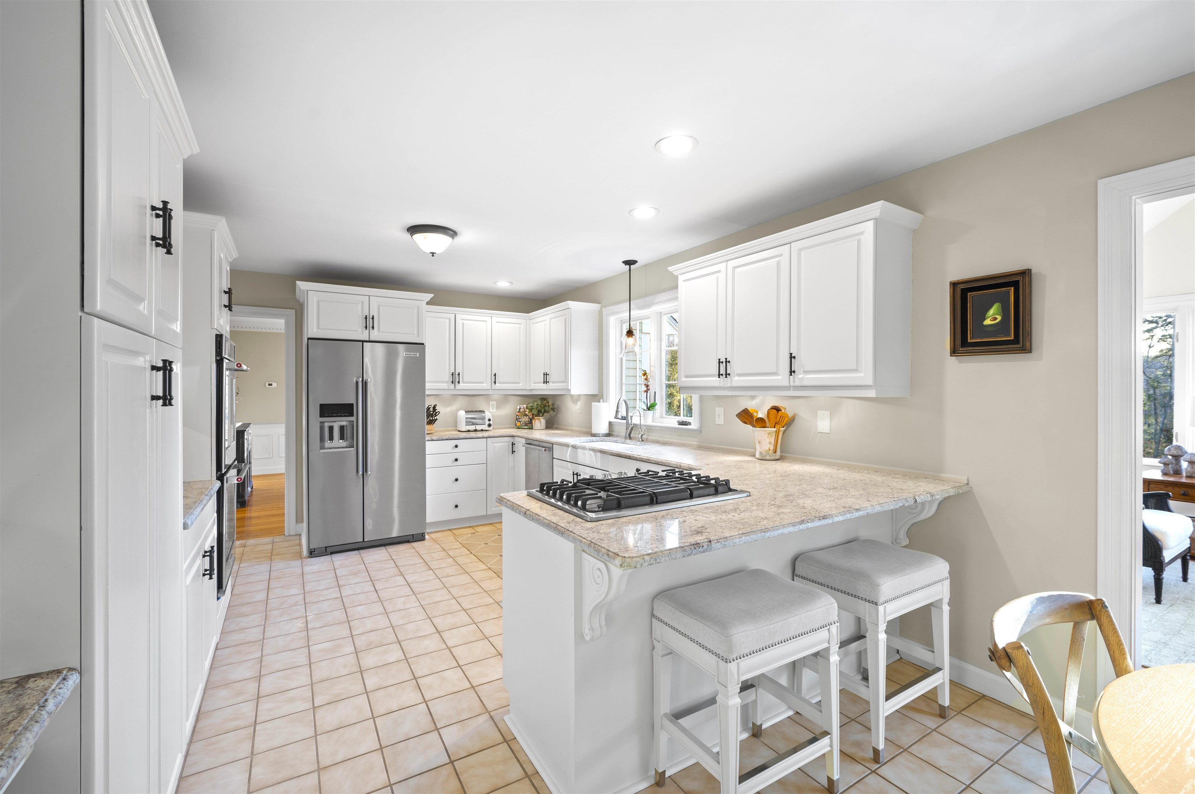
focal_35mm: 16
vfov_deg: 75.4
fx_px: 514
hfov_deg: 98.6
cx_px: 598
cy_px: 397
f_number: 7.1
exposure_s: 1.6
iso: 250
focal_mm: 15.5
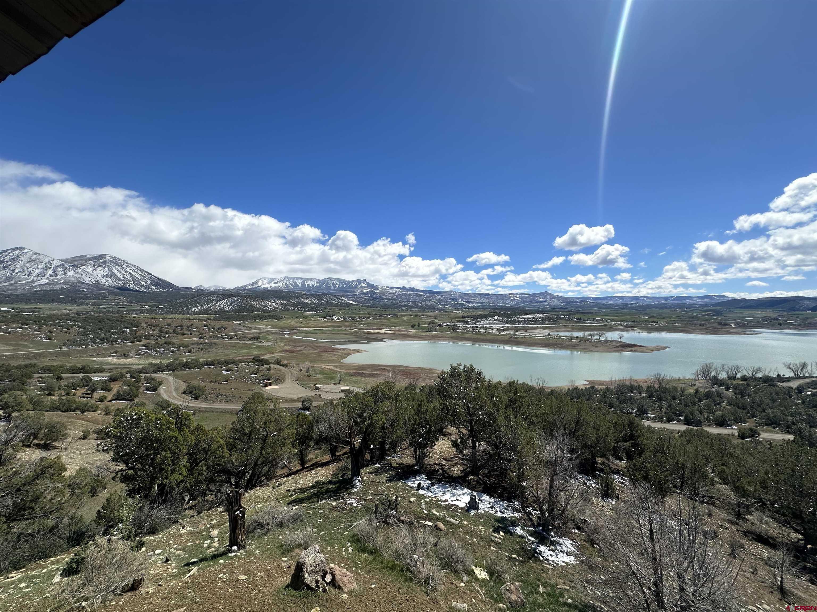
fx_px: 330
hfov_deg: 102.1
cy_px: 306
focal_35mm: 14
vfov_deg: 85.7
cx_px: 408
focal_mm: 2.22
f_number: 2.2
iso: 50
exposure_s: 1/4000
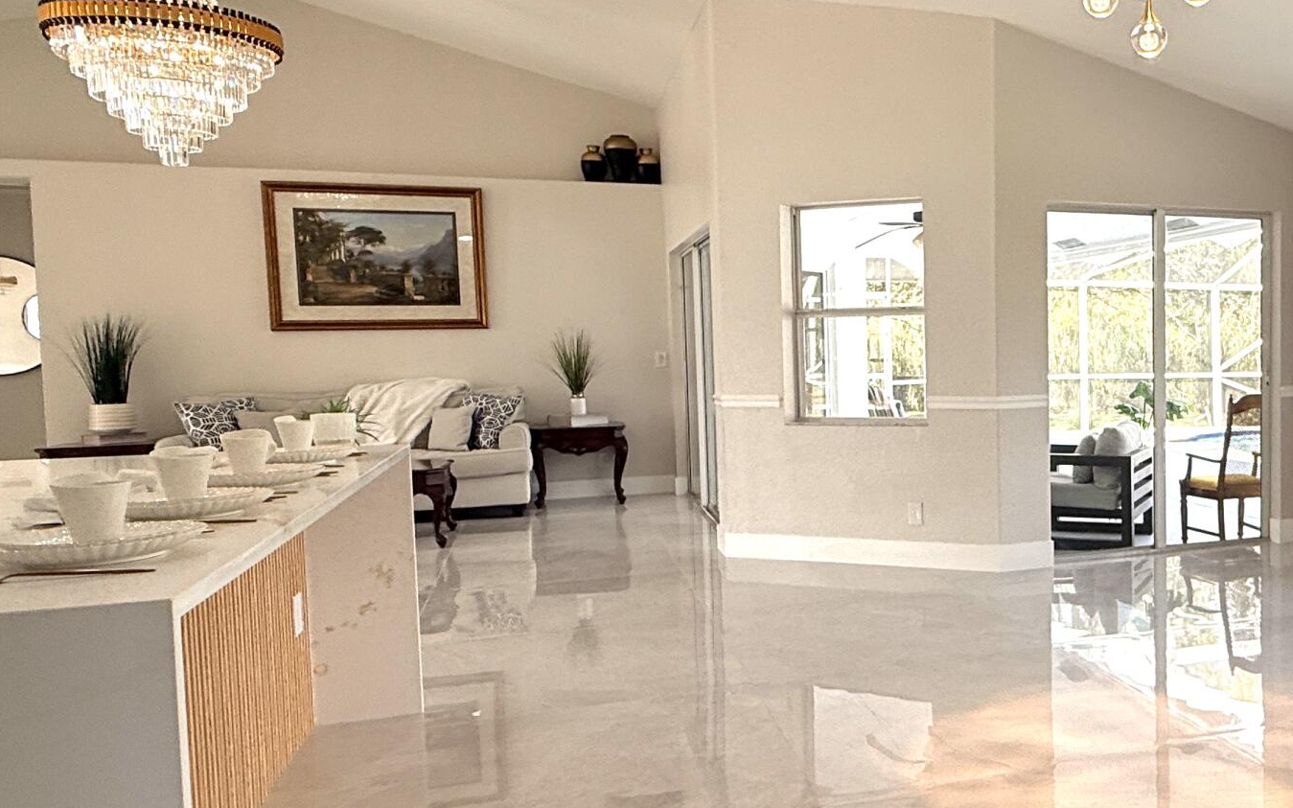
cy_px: 412
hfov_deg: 53.1
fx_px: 1163
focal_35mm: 33
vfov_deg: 38.3
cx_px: 1090
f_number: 2.2
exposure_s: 1/251
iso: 64
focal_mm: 2.22
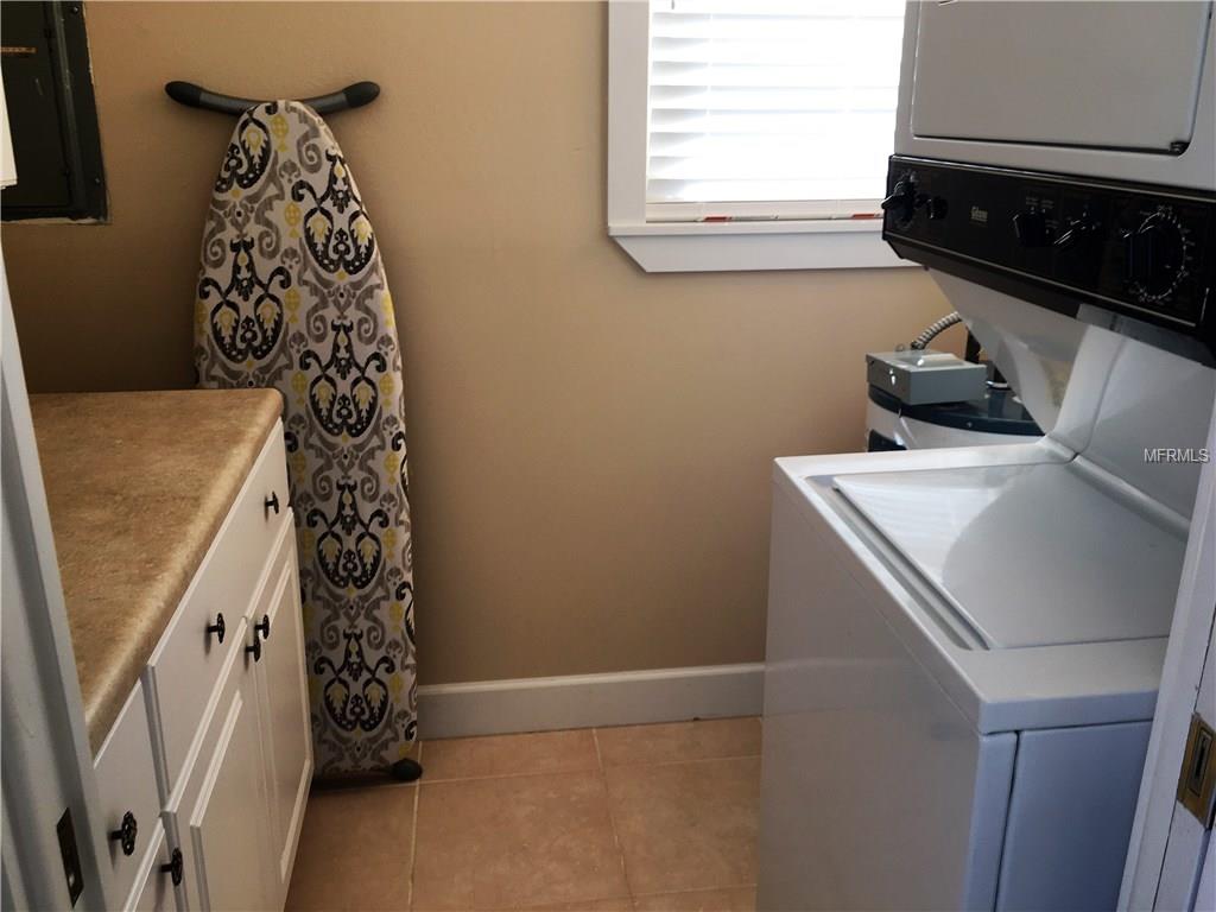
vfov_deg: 48.2
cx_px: 608
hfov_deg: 61.7
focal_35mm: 29
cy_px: 456
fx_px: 1019
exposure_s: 1/50
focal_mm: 4.15
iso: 25
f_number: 2.2
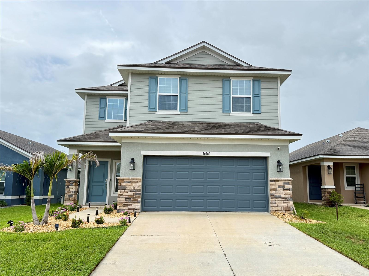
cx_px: 184
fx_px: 256
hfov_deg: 71.6
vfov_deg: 56.8
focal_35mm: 24
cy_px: 138
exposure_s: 1/1075
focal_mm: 6.76
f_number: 1.78
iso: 100
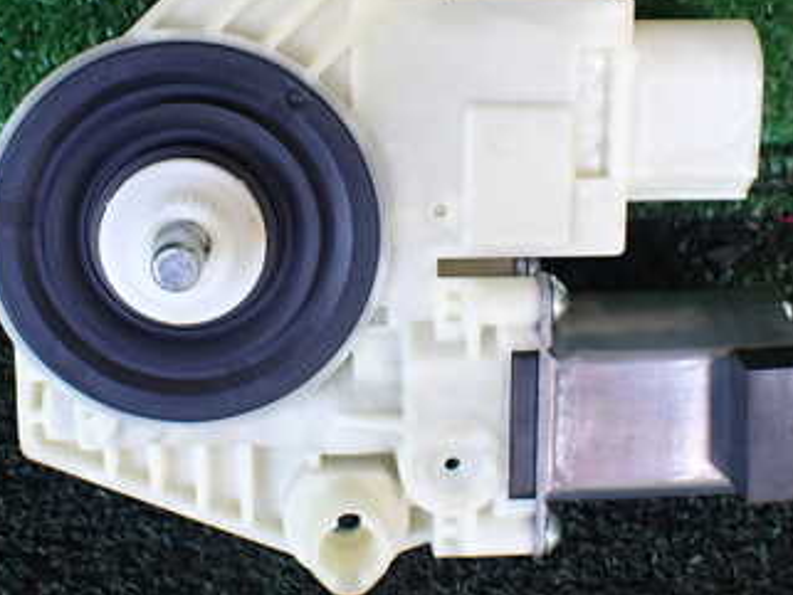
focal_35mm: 56
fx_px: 1283
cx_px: 348
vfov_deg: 26.0
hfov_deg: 34.3
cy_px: 205
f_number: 2.3
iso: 250
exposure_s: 1/125
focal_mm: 5.4
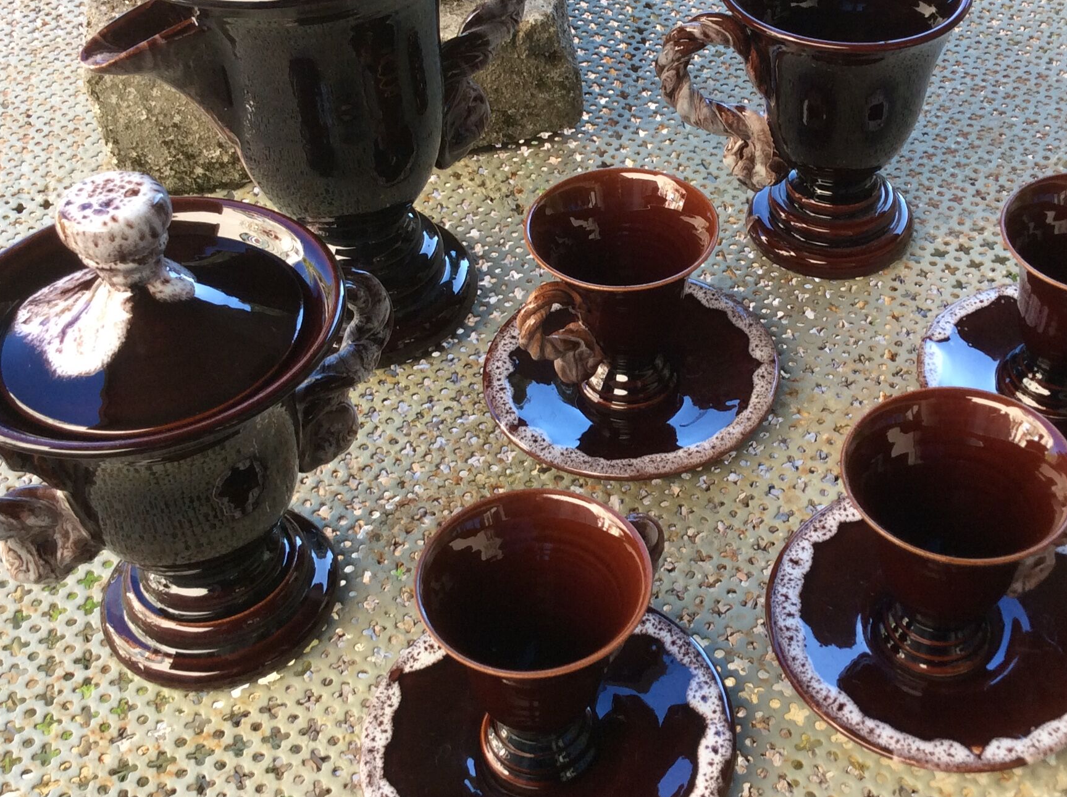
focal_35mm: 48
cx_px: 648
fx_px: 1477
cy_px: 330
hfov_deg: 39.5
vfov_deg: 30.1
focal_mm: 3.3
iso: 40
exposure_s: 1/100
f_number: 2.4
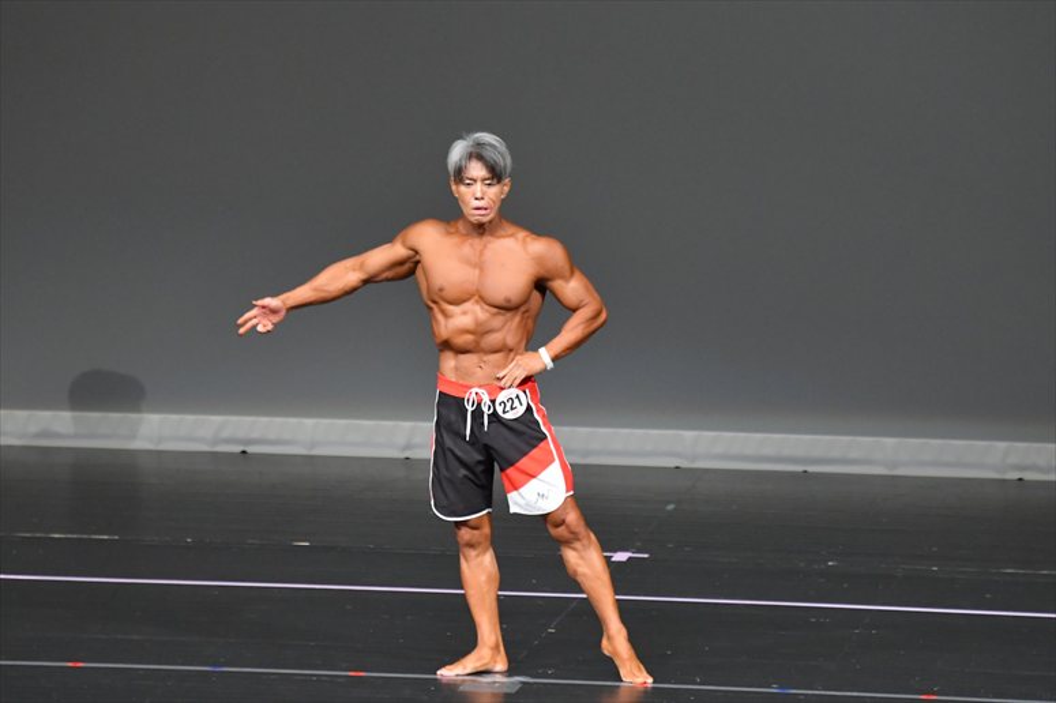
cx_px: 528
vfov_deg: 4.4
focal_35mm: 315
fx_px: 9236
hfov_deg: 6.5
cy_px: 352
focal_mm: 210
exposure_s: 1/400
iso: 5000
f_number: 5.6
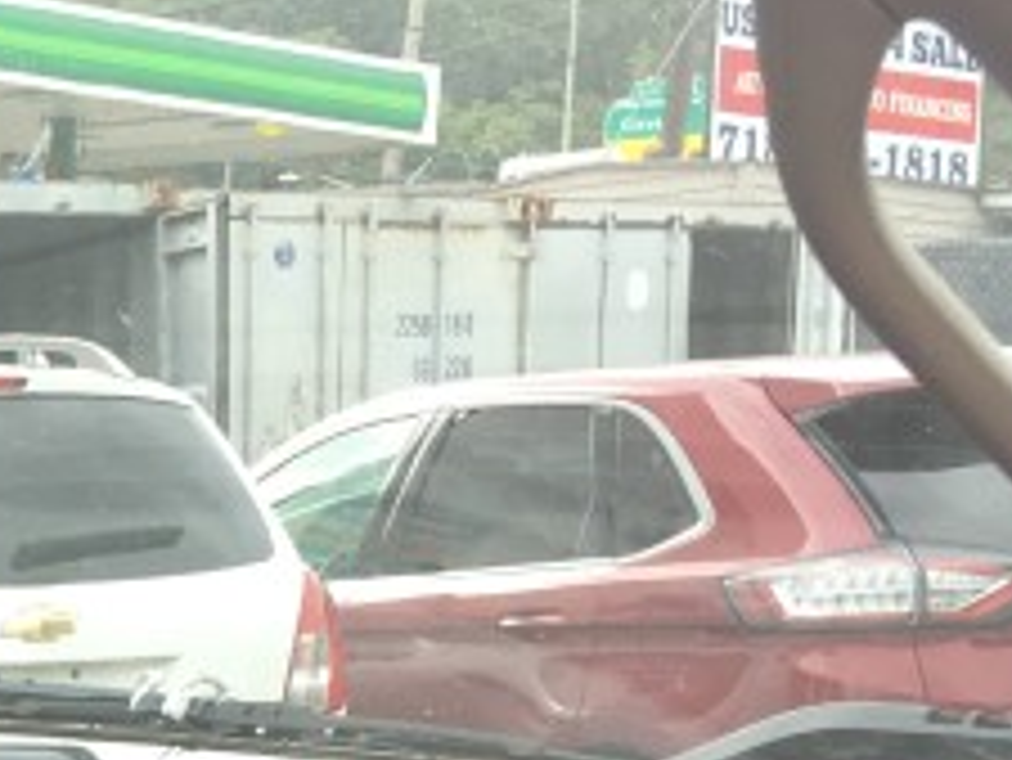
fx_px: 3861
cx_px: -211
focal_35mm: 132
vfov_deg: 10.6
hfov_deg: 14.4
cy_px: 1340
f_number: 2.2
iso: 32
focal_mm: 4.15
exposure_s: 1/120
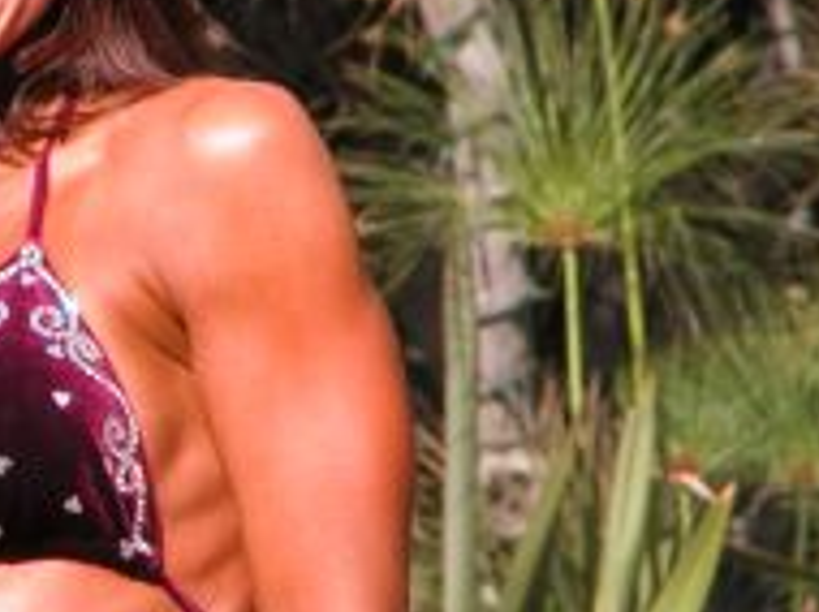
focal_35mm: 849
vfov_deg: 1.7
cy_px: 446
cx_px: -166
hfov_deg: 2.3
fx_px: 20062
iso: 100
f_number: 5.3
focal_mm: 71.2
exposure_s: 1/209
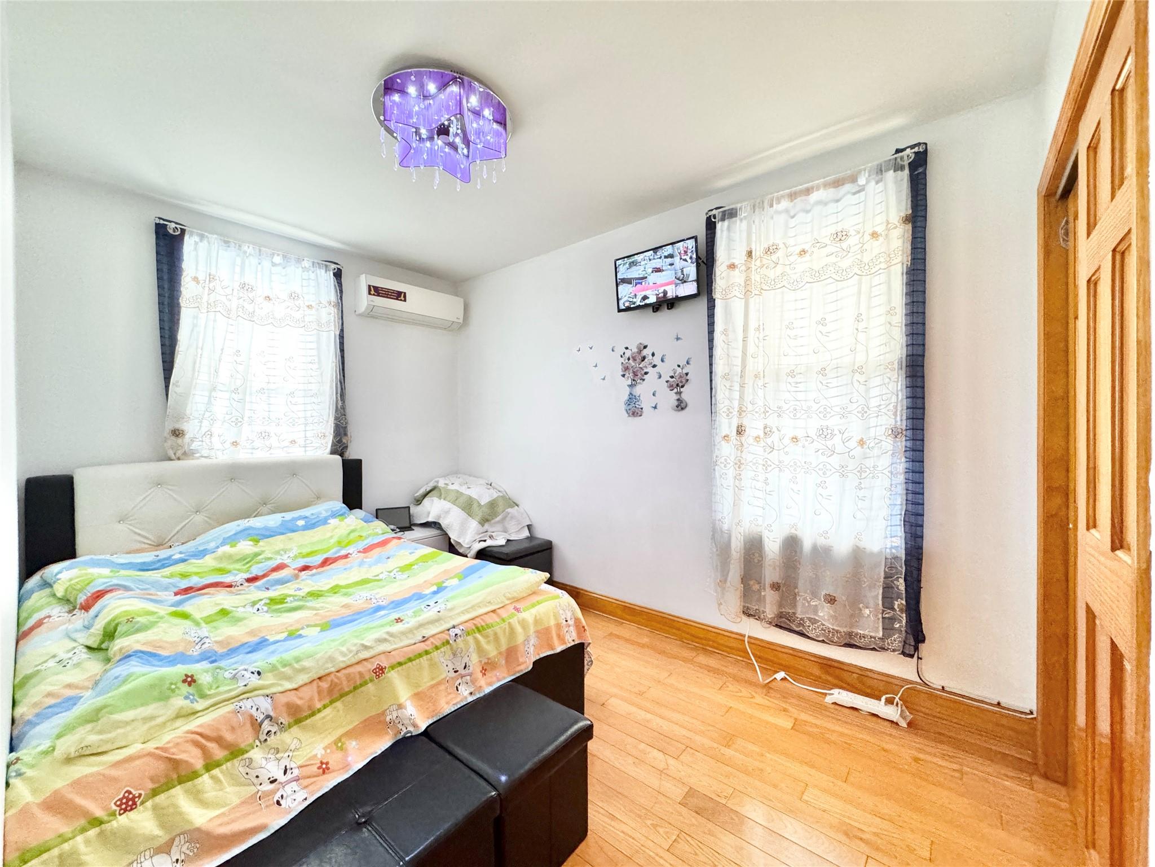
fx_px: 467
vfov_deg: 85.7
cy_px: 434
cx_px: 578
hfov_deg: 102.1
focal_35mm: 14
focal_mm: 2.22
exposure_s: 1/60
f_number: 2.2
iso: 640
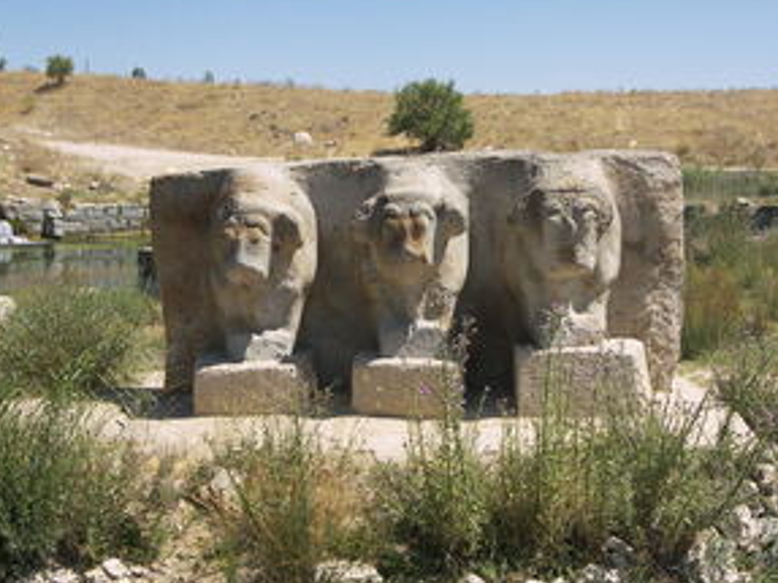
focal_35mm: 56
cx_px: 384
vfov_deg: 26.1
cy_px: 301
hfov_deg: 34.4
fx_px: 1258
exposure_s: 1/640
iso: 50
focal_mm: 9.5
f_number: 3.6
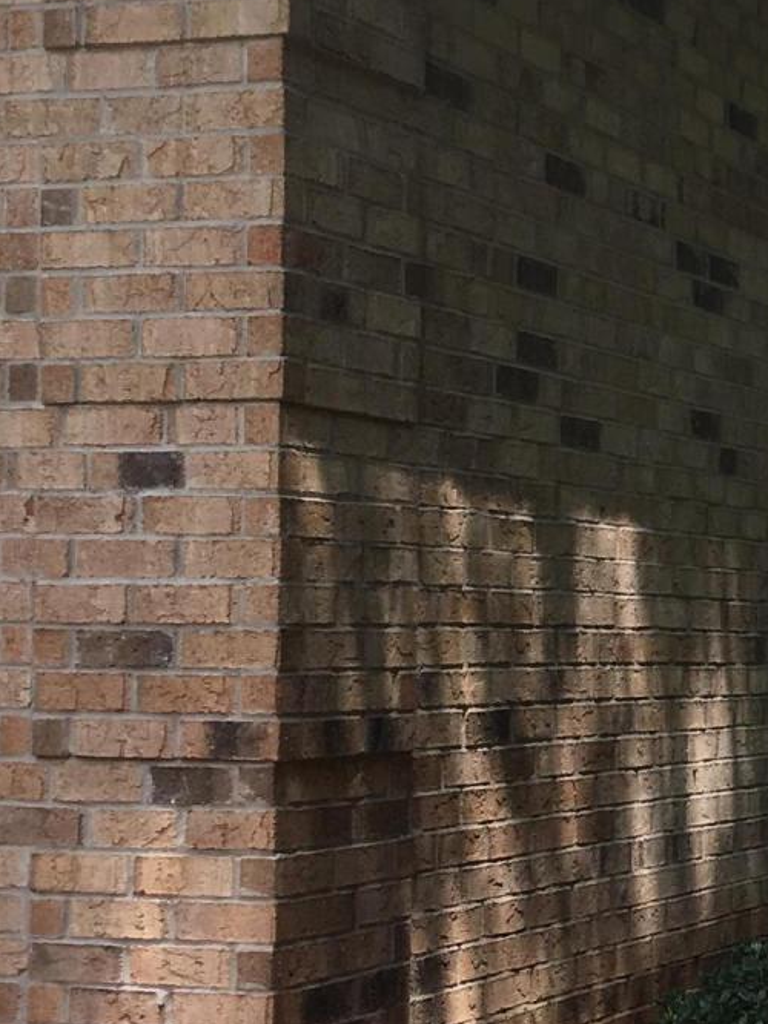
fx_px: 2574
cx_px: 1025
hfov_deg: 16.0
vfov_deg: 22.5
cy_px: 602
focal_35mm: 87
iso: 25
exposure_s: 1/605
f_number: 2.2
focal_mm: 4.15
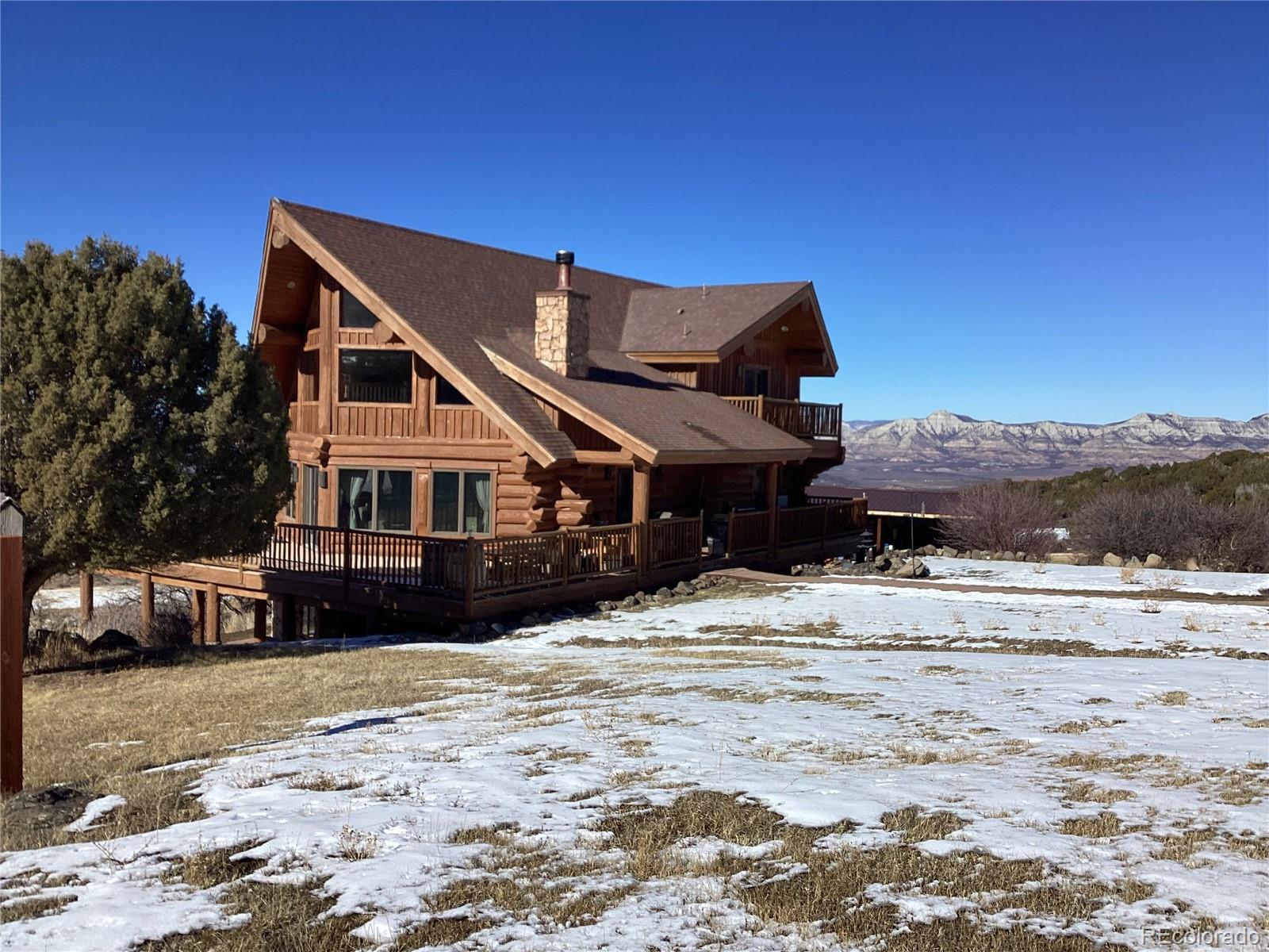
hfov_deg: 58.4
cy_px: 476
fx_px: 1136
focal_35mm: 31
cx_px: 634
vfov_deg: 45.4
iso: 25
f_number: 2.4
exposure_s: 1/2262
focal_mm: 3.3
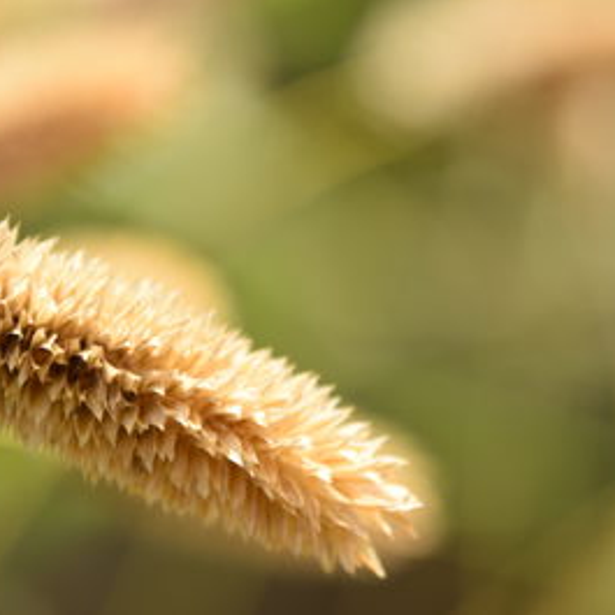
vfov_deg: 4.7
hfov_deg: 4.7
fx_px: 7551
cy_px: 308
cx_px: 209
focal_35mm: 376
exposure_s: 1/125
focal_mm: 195
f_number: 10
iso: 100
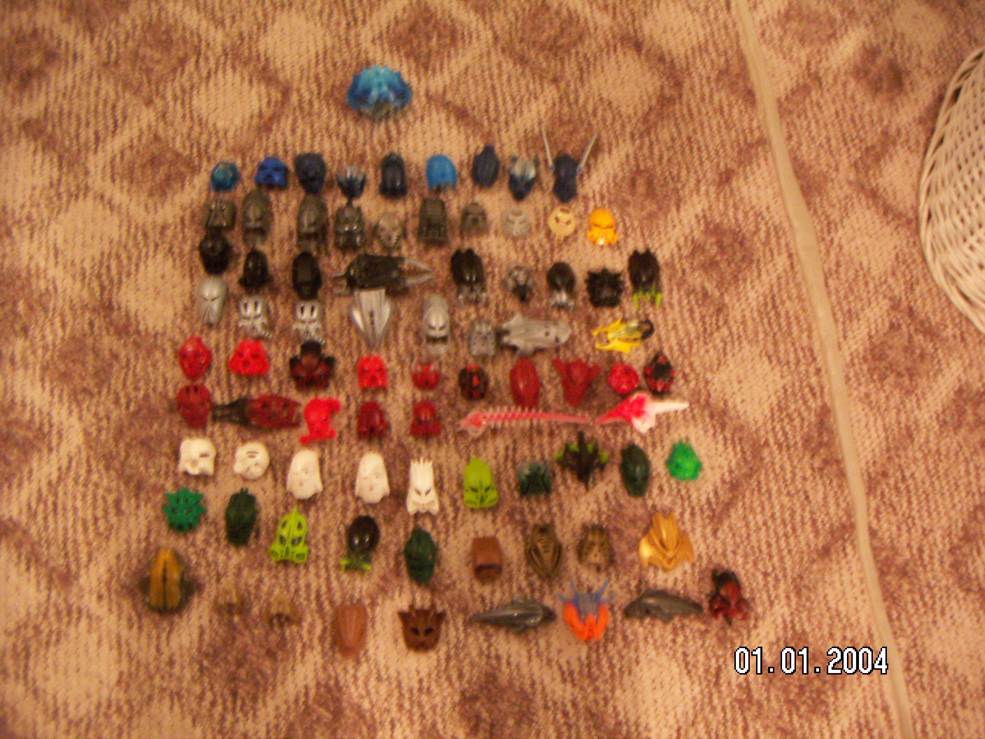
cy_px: 370
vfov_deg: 39.7
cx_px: 492
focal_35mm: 36
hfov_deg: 51.4
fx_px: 1024
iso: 200
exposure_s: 1/2.5
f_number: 2.8
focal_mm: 4.7
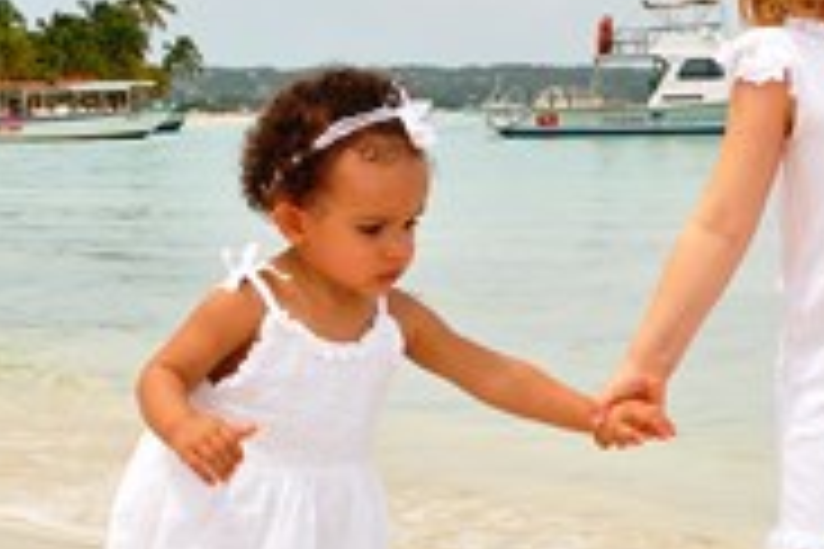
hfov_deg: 17.9
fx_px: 2609
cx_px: 495
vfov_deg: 12.0
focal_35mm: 114
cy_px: 279
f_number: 11
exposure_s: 1/200
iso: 200
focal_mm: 30
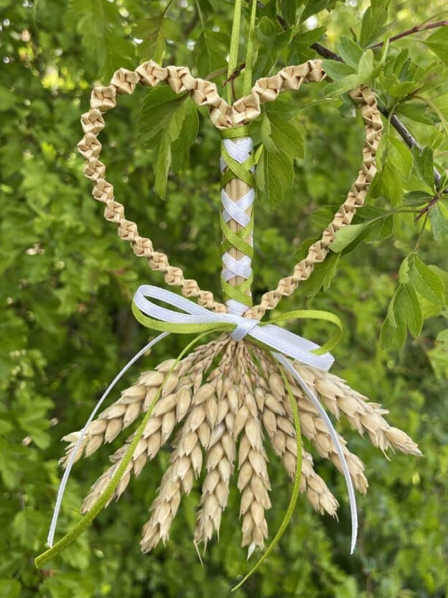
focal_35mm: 32
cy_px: 267
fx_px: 552
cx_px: 235
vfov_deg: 56.7
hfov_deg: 44.1
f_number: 1.6
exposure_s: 1/564
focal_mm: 4.2
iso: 32
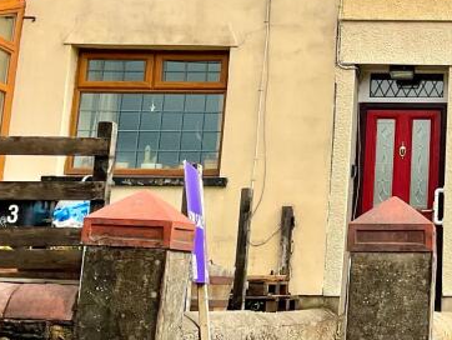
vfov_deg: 17.8
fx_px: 1071
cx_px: 543
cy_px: 61
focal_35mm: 82
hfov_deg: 22.0
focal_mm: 3
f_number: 1.8
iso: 16
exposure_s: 1/1912
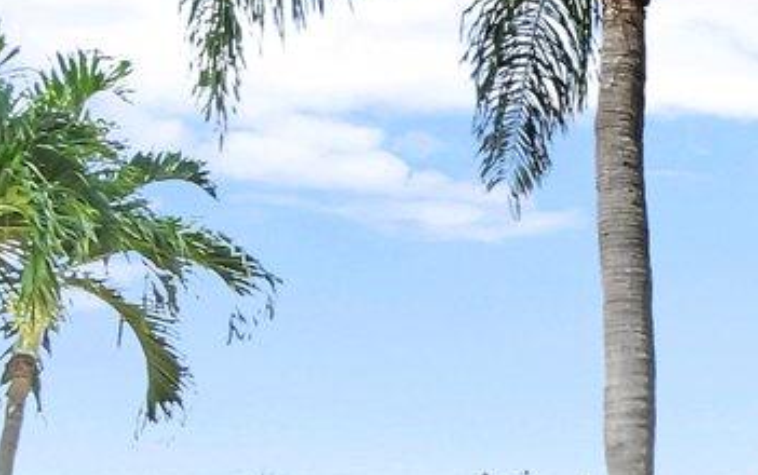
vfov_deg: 13.4
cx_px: 1646
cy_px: 814
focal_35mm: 89
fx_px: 1840
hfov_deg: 16.1
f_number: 8
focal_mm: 10
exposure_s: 1/8000
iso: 1000
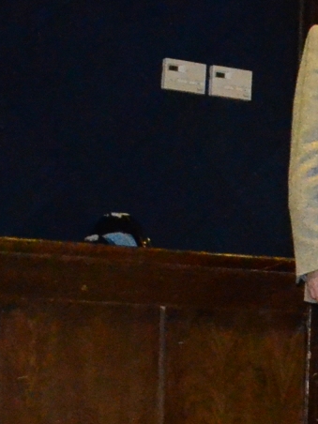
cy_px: 197
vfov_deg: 15.5
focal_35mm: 127
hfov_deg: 10.1
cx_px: 769
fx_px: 1556
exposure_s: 1/250
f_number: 3.5
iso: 6400
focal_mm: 18
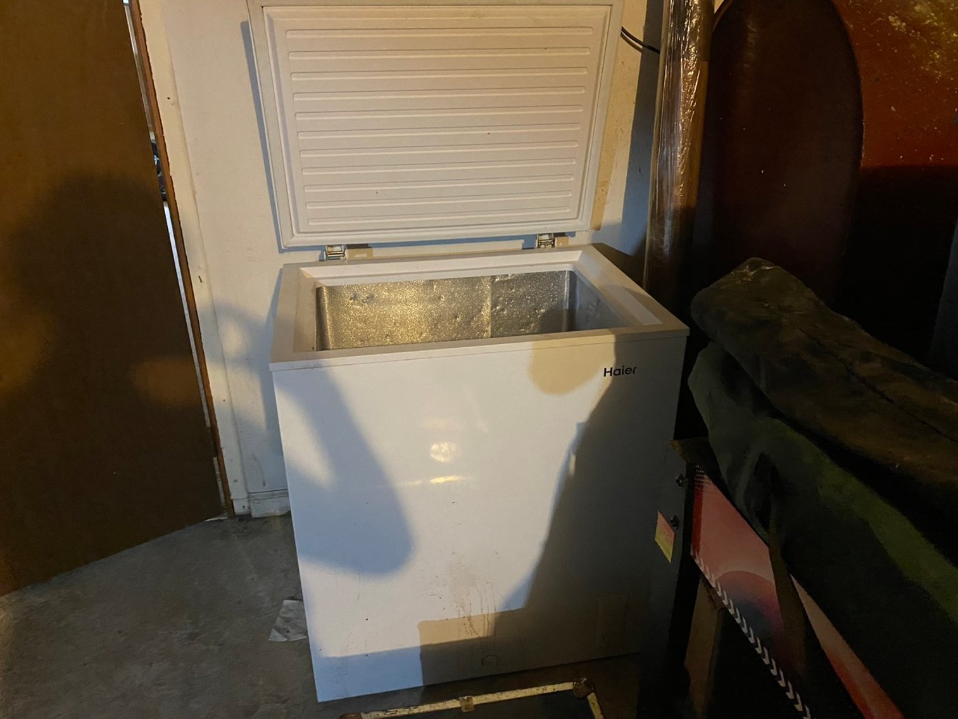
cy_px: 360
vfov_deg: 53.1
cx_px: 479
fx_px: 720
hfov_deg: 67.3
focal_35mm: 26
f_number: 1.8
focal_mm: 4.25
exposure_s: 1/30
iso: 800
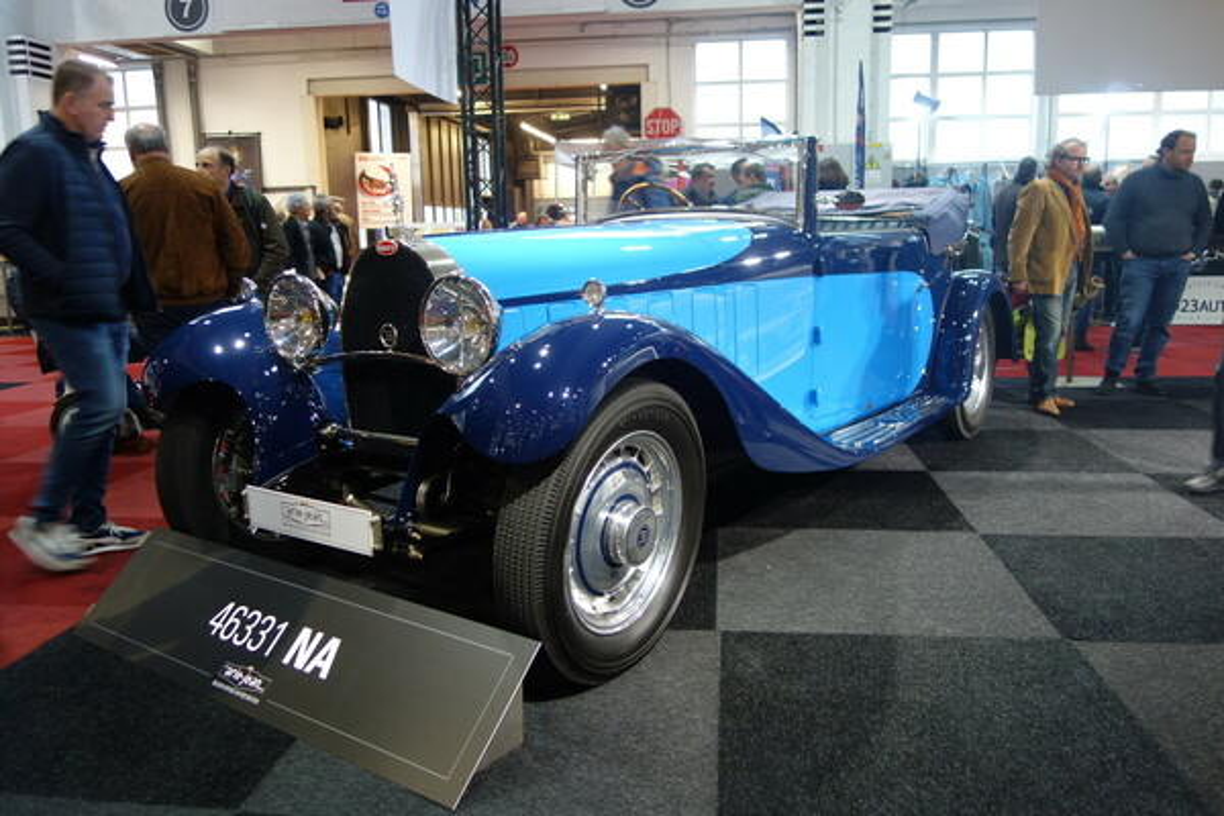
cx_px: 612
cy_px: 408
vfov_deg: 46.4
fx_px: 952
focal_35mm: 28
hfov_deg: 65.5
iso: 200
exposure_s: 1/30
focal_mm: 10.4
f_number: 1.8
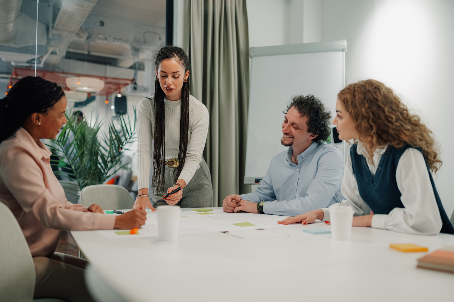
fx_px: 441
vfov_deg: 37.8
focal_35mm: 35
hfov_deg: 54.4
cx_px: 227
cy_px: 151
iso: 400
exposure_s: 1/320
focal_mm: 35
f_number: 1.8
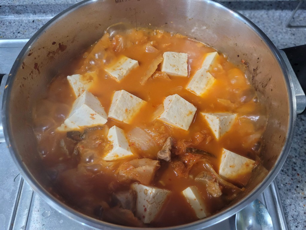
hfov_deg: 67.3
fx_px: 230
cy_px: 115
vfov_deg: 53.1
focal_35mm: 26
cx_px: 153
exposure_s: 1/40
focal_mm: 5.4
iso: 320
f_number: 1.8
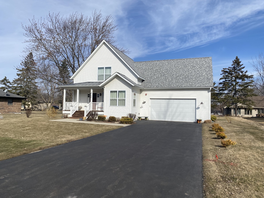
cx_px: 132
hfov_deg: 67.3
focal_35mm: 26
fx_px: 198
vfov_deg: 53.1
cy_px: 99
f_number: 1.8
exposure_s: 1/5025
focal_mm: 4.25
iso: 32
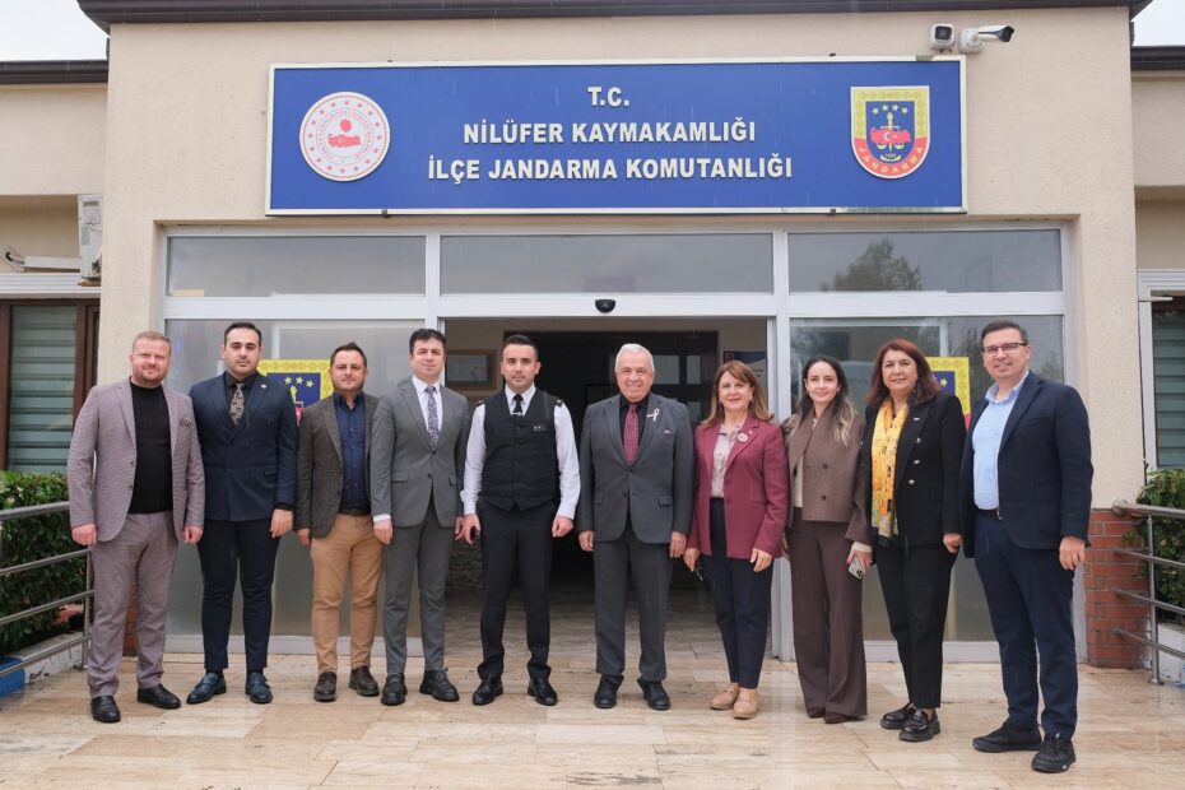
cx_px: 592
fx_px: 889
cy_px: 395
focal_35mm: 27
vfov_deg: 47.9
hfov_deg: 67.4
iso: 640
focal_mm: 18.2
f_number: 5.6
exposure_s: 1/250
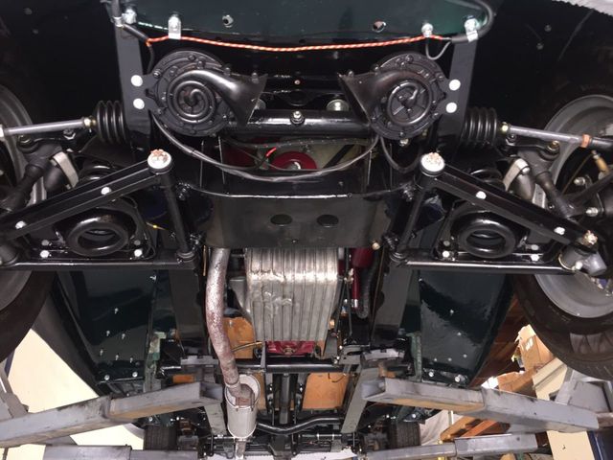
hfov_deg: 61.7
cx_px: 306
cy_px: 230
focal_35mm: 29
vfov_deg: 48.2
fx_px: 514
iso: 80
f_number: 2.2
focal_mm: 4.15
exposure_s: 1/30
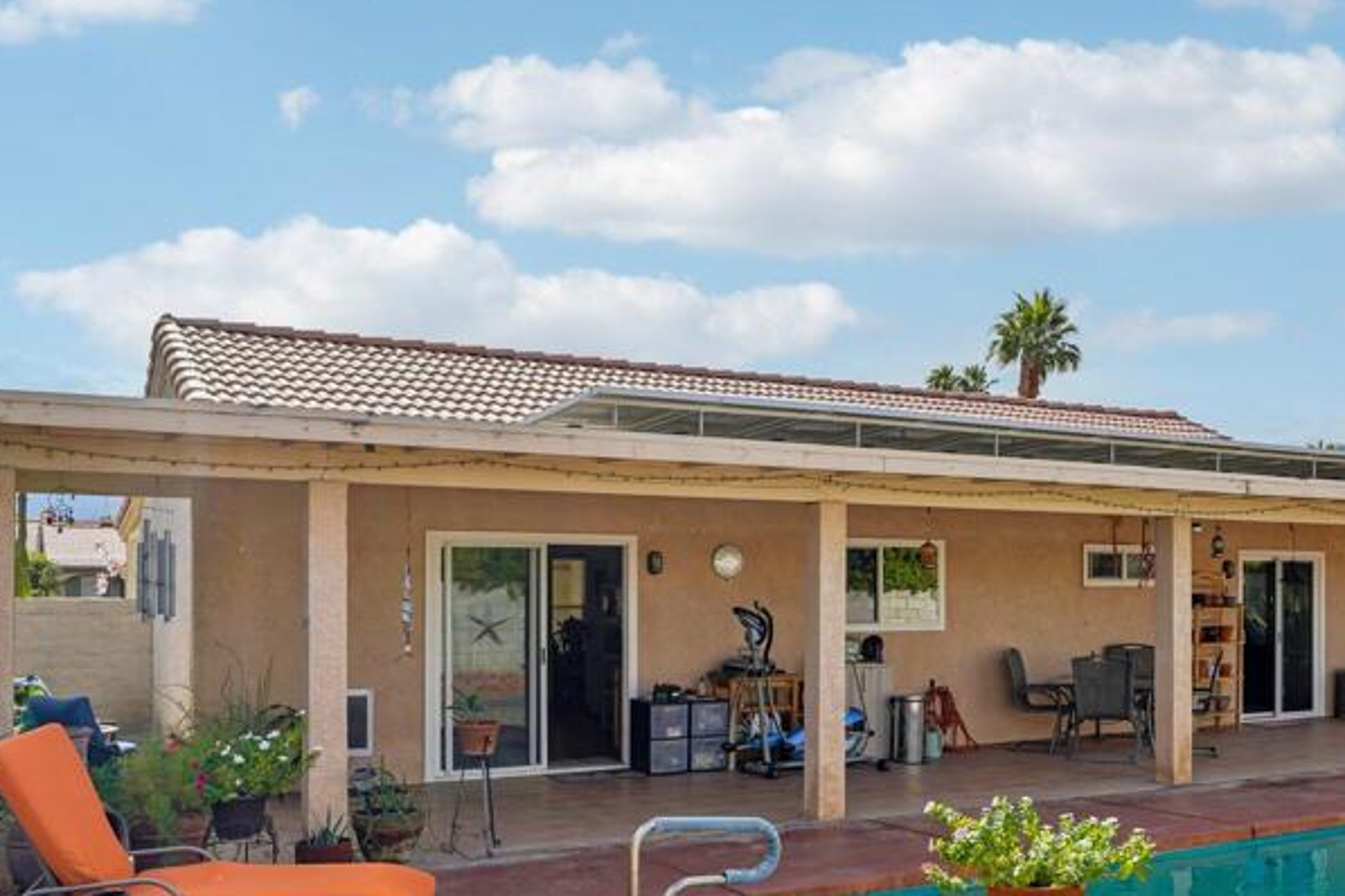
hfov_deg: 52.6
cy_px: 572
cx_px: 831
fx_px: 1345
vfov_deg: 36.6
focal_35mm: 36
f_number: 8
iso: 100
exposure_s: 1/250
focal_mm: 21
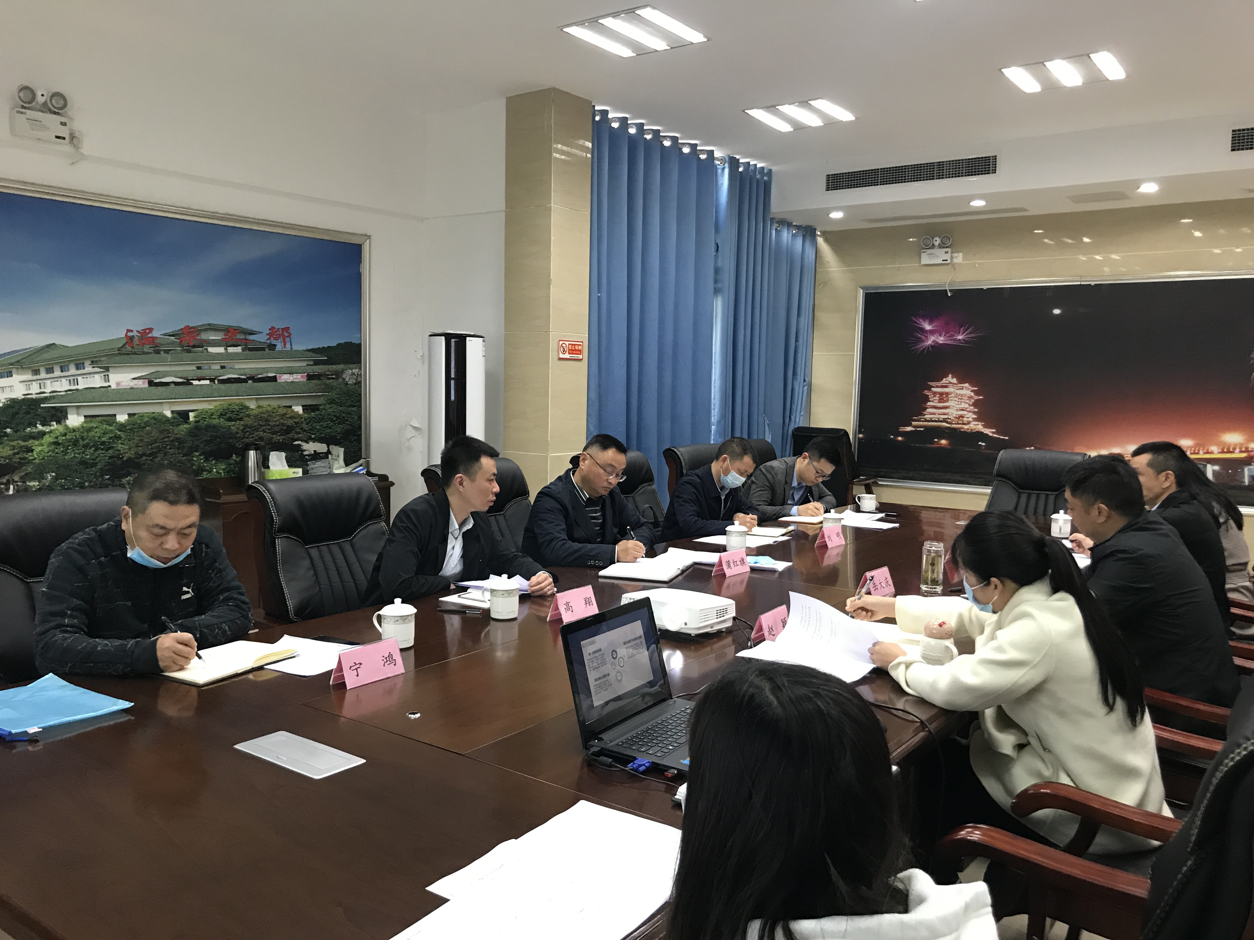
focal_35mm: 28
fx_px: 1014
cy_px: 470
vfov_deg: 49.7
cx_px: 627
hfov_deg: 63.4
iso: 64
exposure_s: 1/17
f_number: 1.8
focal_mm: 3.99
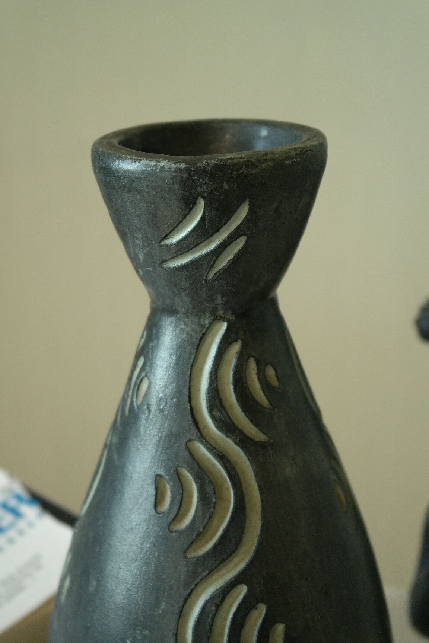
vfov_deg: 26.3
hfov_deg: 17.7
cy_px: 322
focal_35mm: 77
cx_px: 214
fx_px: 1376
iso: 800
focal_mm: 50
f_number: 5.6
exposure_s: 1/40
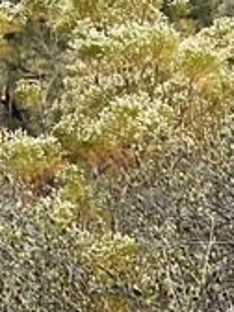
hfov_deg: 3.8
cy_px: -199
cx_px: -28
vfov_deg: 5.0
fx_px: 3506
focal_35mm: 389
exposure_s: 1/1340
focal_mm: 7.5
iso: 20
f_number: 2.2
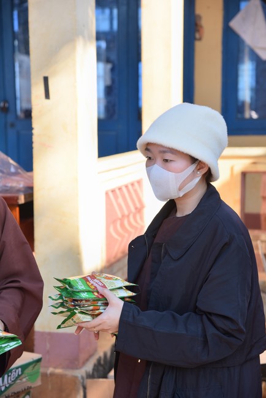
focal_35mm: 85
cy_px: 199
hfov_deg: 16.1
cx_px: 133
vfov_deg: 23.9
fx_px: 941
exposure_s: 1/125
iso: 100
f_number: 6.3
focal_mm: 85
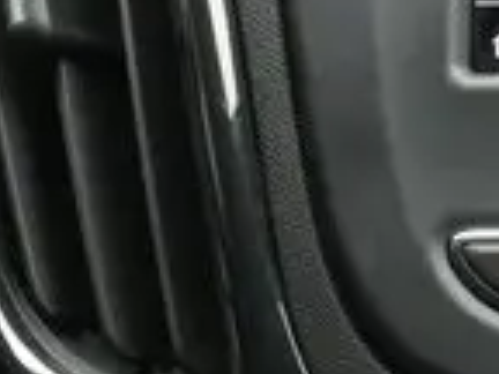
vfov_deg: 9.3
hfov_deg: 11.5
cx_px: 866
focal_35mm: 160
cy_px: 137
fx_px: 2306
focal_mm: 18
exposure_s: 1/60
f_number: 10
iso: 3200
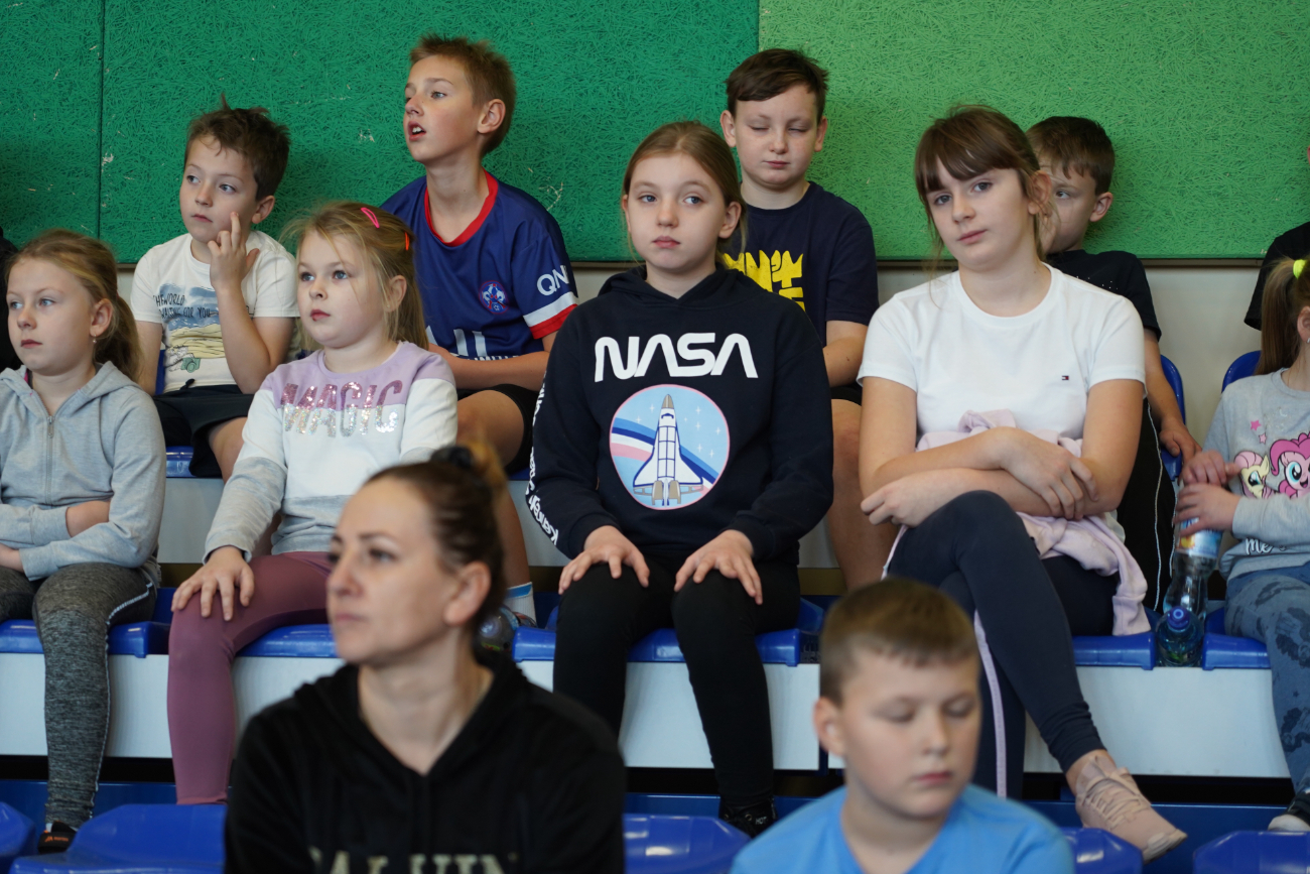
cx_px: 655
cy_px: 437
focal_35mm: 105
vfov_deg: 13.0
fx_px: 3821
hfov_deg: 19.5
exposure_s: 1/100
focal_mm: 105
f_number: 4
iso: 1250
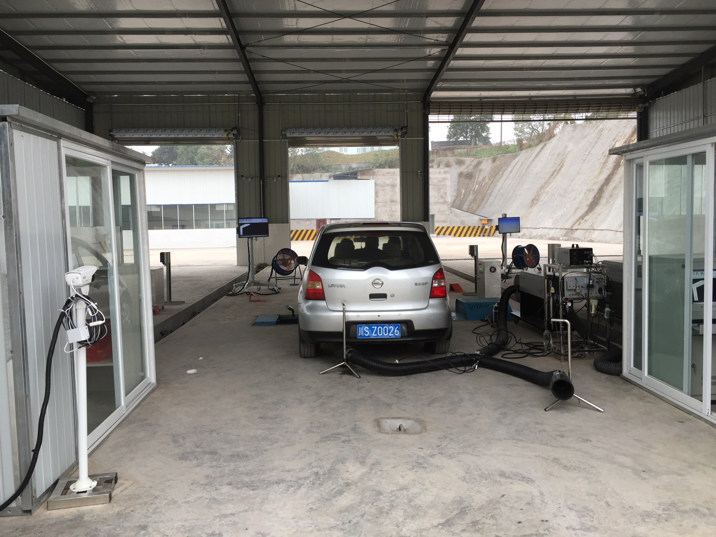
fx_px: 600
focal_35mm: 29
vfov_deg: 48.2
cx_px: 358
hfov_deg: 61.7
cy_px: 268
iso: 40
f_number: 2.2
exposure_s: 1/100
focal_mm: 4.15
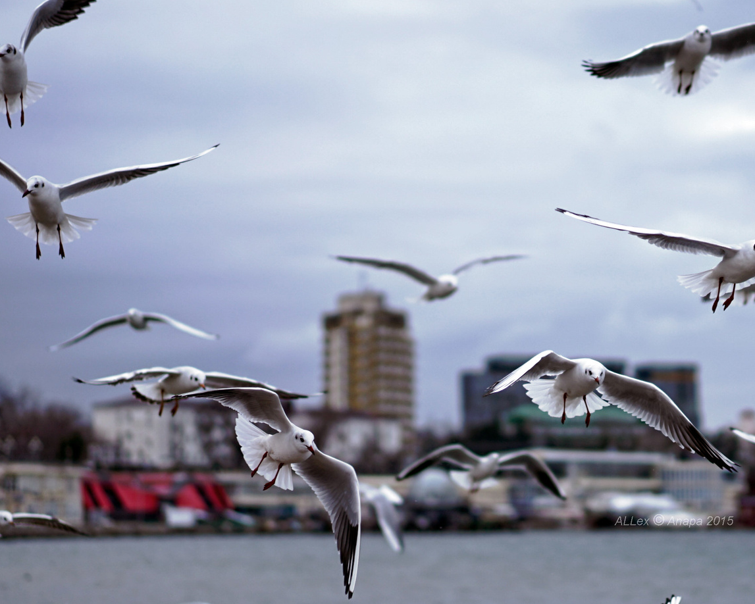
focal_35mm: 63
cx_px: 331
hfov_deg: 30.0
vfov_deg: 24.2
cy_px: 299
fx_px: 1408
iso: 100
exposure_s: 1/1600
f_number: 1.8
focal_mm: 55
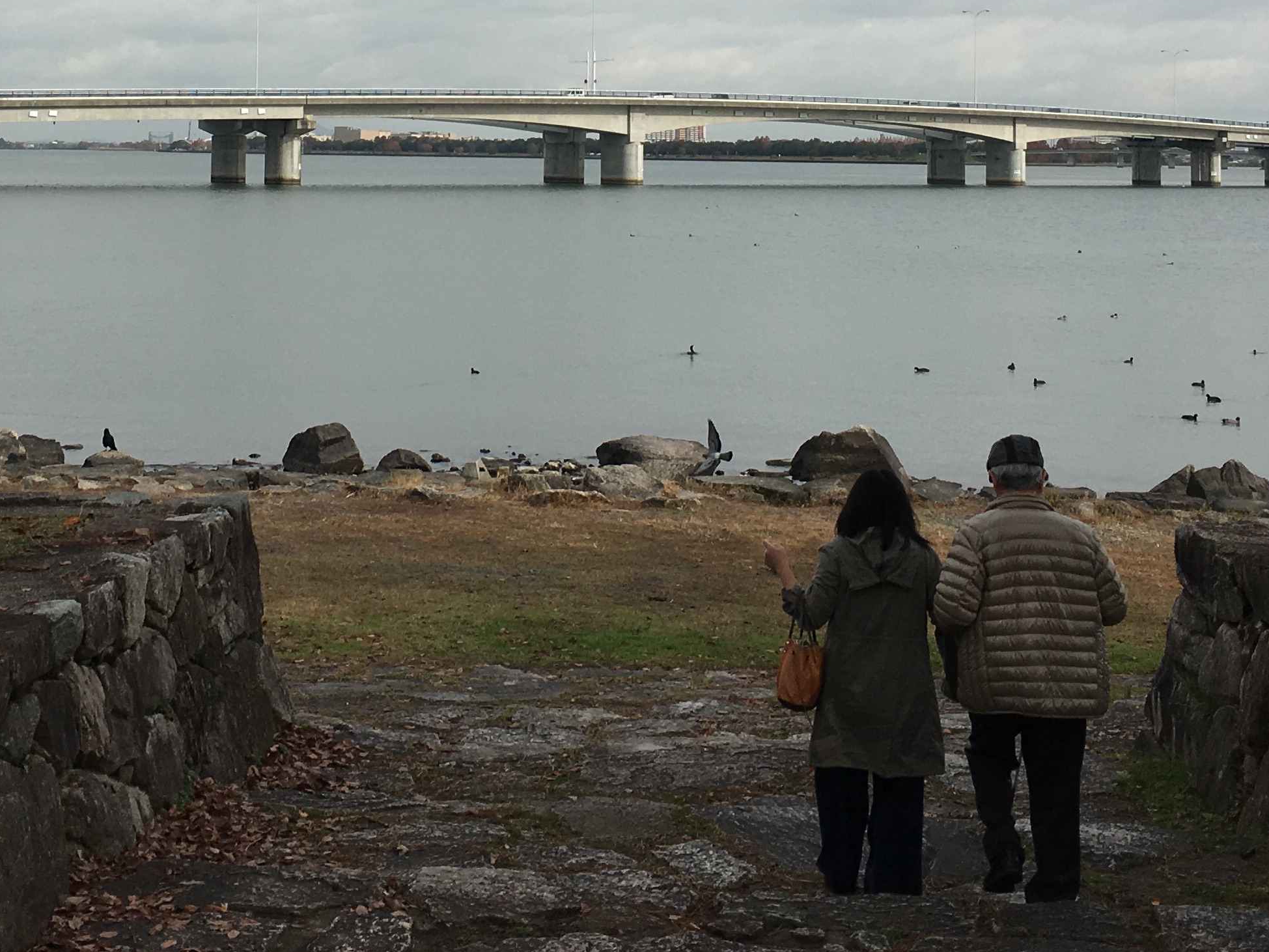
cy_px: 36
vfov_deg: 23.5
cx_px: 497
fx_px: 2200
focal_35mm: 60
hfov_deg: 32.1
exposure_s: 1/2079
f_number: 2.2
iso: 25
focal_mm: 4.15
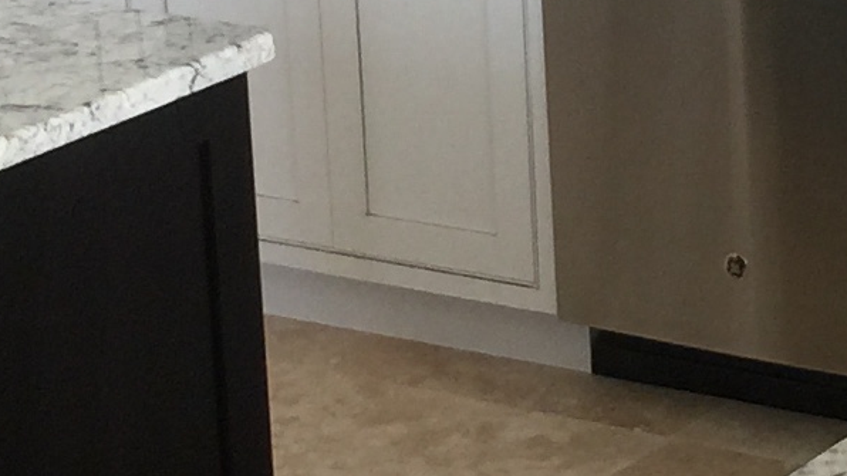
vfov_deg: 7.0
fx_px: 3885
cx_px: 618
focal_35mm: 173
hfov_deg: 12.4
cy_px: 172
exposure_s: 1/40
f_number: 2.2
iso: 32
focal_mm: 4.15
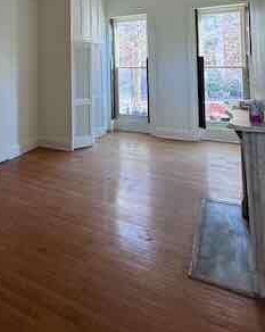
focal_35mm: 30
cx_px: 28
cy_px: 52
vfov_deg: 53.6
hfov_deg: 44.3
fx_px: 295
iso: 320
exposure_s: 1/60
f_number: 2.2
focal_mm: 2.22
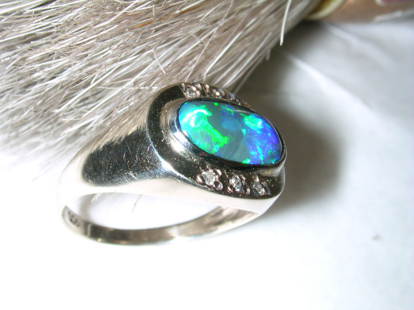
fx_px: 765
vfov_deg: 22.9
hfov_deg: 30.3
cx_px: 207
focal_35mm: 64
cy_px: 155
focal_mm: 9.7
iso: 100
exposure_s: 1/60
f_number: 5.9
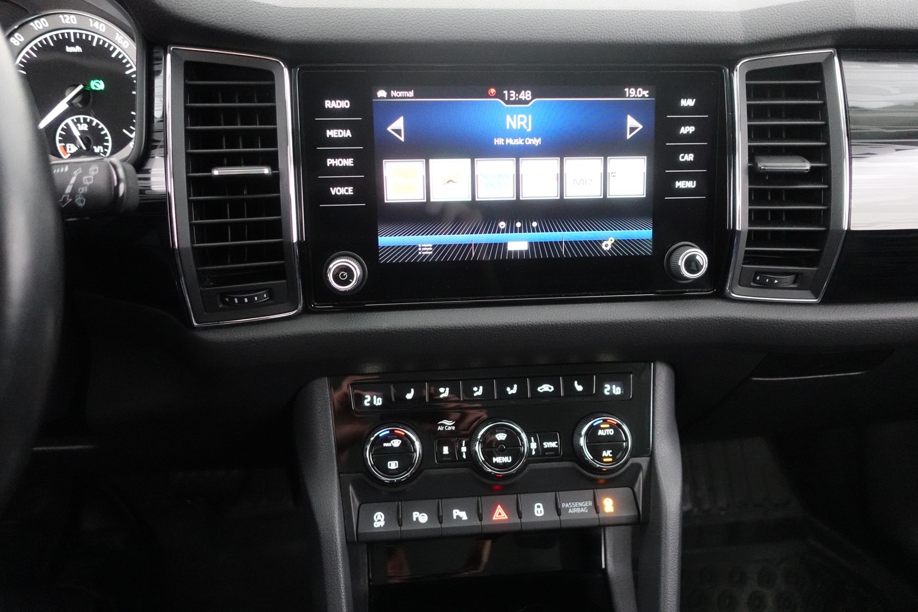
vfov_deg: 53.1
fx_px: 612
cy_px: 306
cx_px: 459
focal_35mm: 24
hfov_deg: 73.7
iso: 3200
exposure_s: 1/40
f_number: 1.8
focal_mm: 9.4
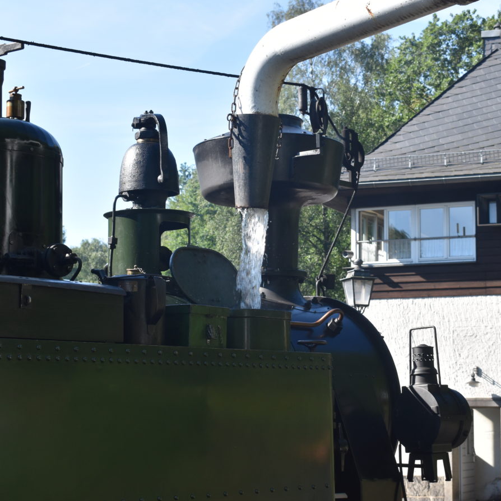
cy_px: 250
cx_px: 297
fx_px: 1261
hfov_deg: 22.4
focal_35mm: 77
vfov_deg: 22.5
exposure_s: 1/250
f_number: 8
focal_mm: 40
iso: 280
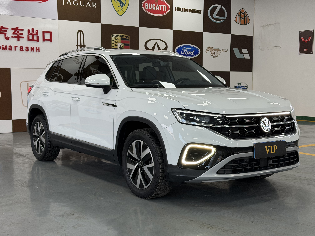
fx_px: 437
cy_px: 118
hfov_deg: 39.7
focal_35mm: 48
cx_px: 158
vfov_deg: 30.3
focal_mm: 6.76
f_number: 1.78
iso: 100
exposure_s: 1/100
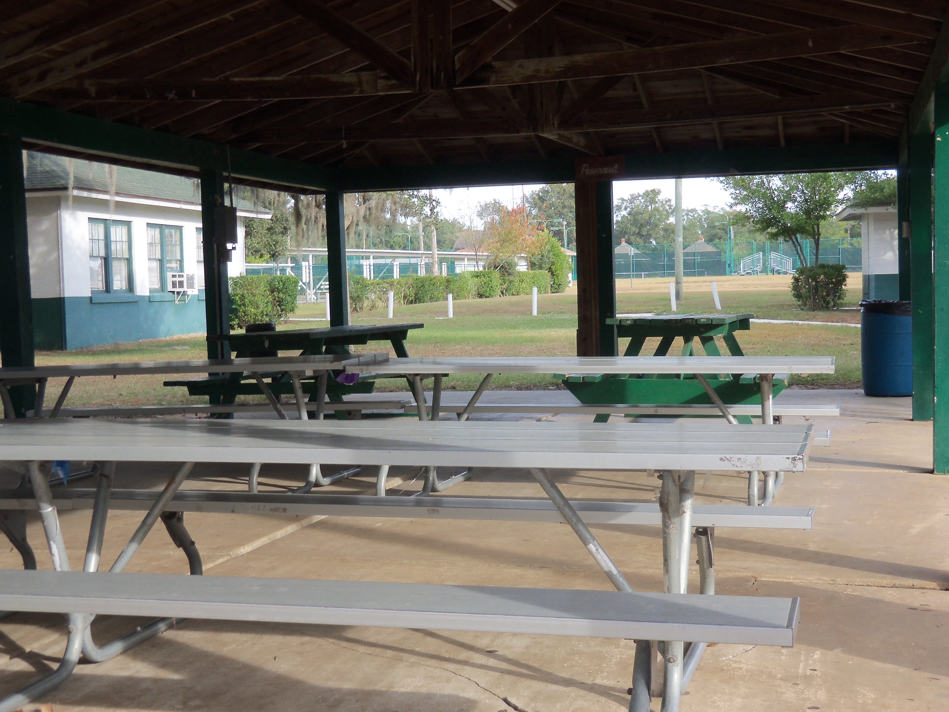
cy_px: 356
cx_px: 474
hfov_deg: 38.9
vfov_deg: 29.7
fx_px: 1343
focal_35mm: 49
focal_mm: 8.7
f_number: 4.6
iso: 64
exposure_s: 1/80
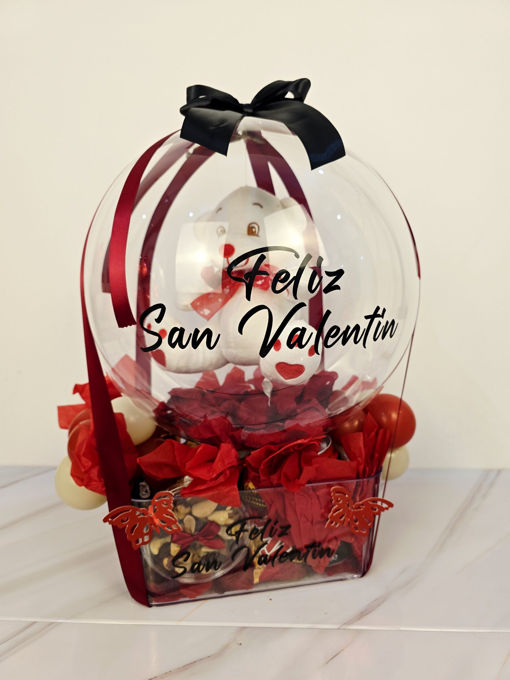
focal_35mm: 23
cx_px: 255
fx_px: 452
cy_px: 340
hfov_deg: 58.9
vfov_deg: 73.9
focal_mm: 6.3
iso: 100
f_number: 1.7
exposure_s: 1/180
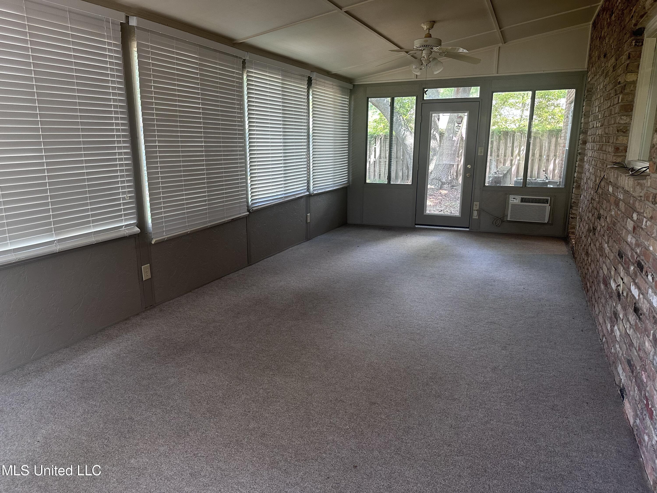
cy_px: 246
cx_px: 328
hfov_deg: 71.6
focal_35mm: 24
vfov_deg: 56.8
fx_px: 456
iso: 200
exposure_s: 1/121
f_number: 1.78
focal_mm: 6.86
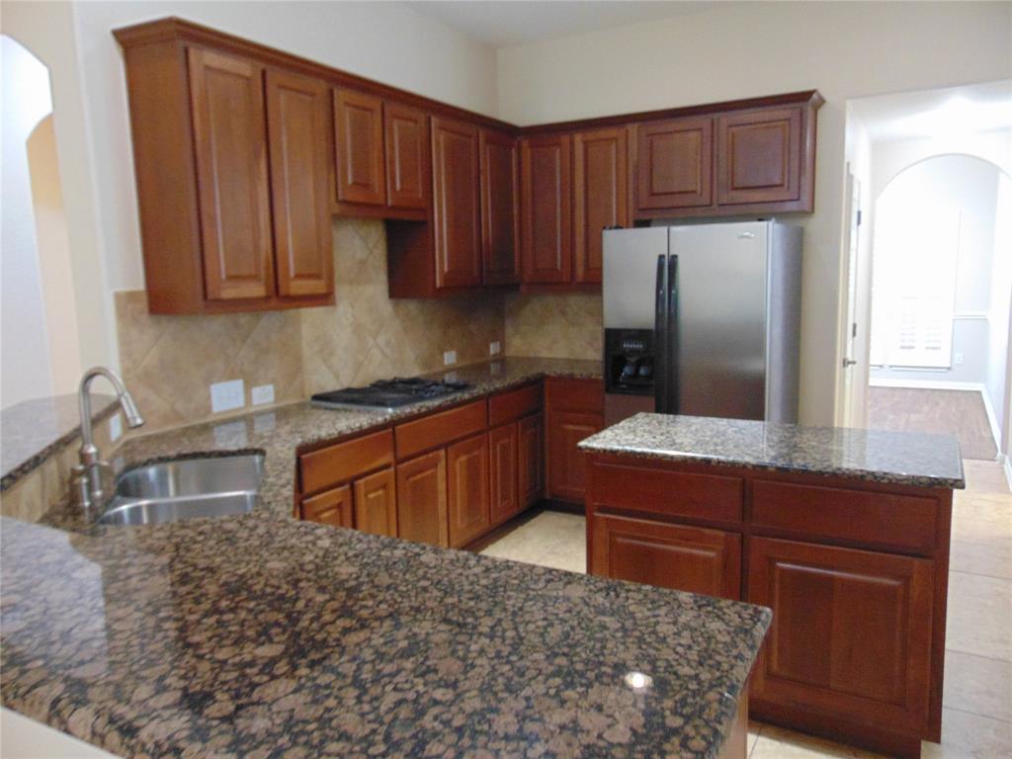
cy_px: 380
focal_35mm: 25
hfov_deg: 69.4
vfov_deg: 54.9
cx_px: 506
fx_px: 731
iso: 400
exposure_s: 1/15
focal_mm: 4.5
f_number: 3
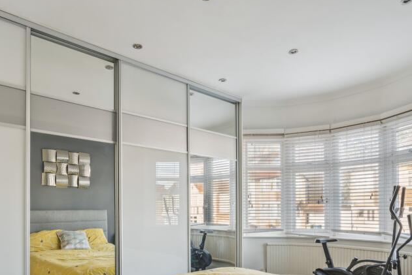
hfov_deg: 69.2
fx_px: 298
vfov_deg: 47.6
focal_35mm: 26
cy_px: 208
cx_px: 187
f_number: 6.3
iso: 1600
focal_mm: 16
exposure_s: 1/50
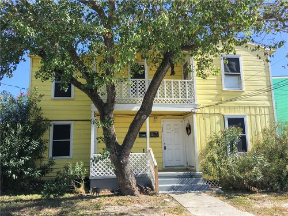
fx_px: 241
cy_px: 108
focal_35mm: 29
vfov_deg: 48.2
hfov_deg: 61.7
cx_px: 144
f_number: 2.2
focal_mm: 4.15
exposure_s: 1/927
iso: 25
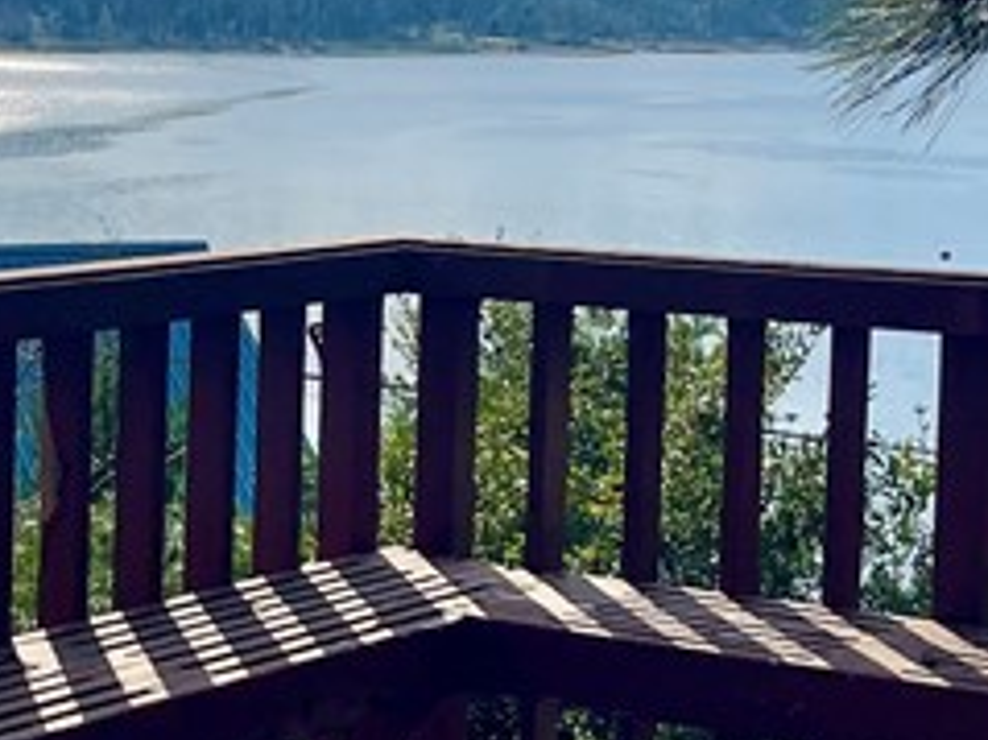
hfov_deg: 18.3
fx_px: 3052
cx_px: 231
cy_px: 236
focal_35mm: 107
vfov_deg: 13.8
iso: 32
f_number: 1.6
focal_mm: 5.1
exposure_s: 1/10000
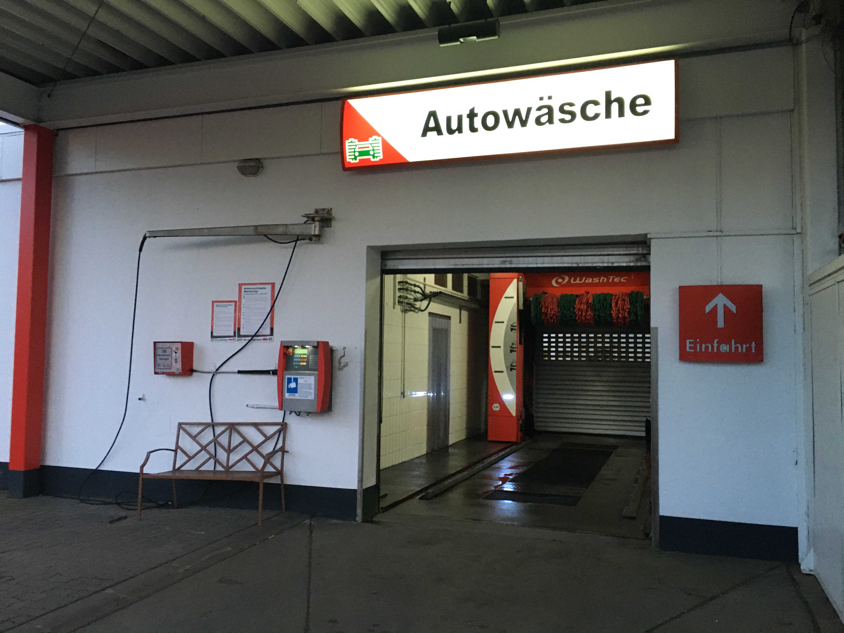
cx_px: 422
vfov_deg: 48.2
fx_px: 707
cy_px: 316
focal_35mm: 29
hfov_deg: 61.7
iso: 200
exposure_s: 1/25
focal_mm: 4.15
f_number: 2.2
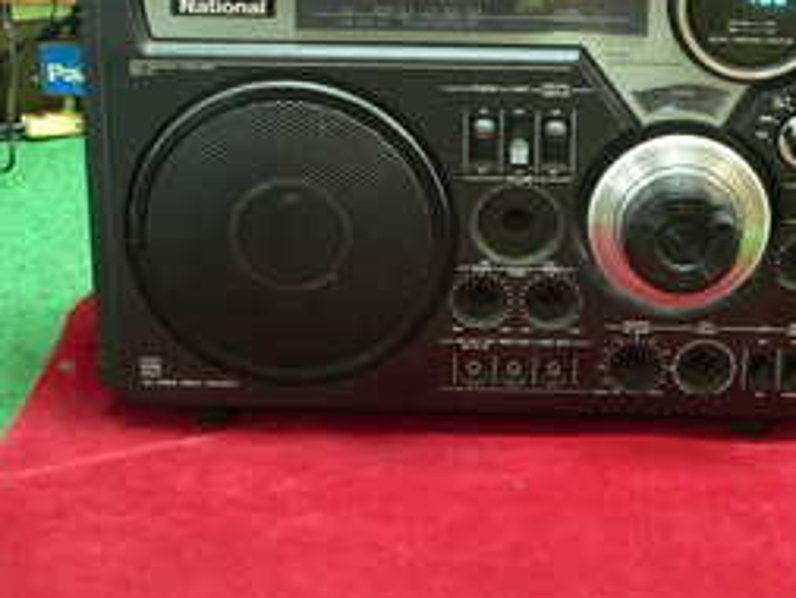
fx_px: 1656
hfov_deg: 27.0
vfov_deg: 20.3
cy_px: 159
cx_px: 472
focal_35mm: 72
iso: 200
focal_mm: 8
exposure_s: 1/4
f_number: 2.8
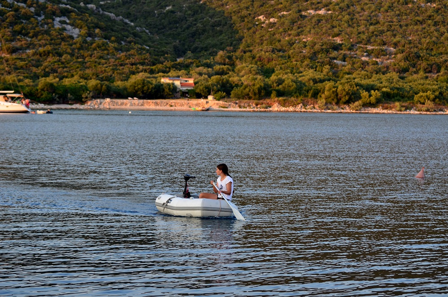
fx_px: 1304
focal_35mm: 105
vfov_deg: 13.0
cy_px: 148
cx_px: 224
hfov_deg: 19.5
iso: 400
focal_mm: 70
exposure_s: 1/400
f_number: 4.5
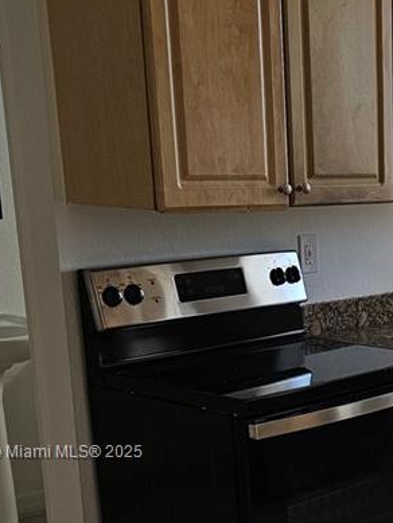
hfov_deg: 19.3
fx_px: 1074
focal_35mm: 71
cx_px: 502
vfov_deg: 26.6
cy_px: 453
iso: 40
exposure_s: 1/221
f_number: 1.8
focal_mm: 5.4
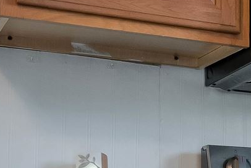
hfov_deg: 14.1
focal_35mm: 121
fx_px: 844
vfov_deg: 10.9
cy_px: 259
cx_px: 506
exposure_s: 1/125
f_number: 8
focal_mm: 16
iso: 800
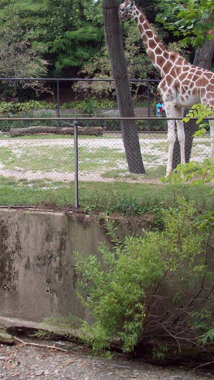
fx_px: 696
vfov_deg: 30.4
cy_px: 141
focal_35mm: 69
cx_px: 25
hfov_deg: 17.3
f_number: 2.8
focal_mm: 6.2
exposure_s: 1/317
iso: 80
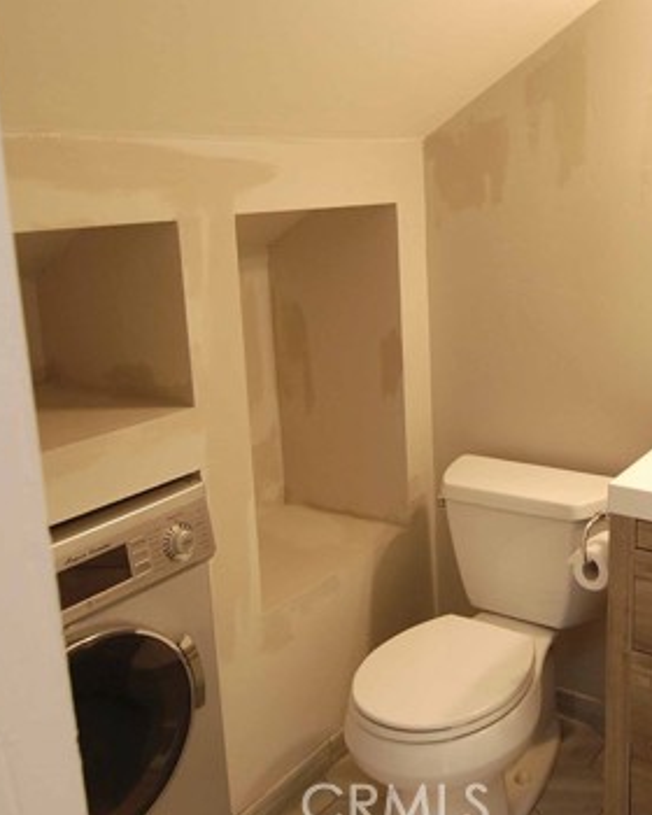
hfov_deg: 38.8
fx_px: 868
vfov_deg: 50.1
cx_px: 564
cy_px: 343
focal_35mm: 36
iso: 400
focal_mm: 14
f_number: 3.5
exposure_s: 1/50
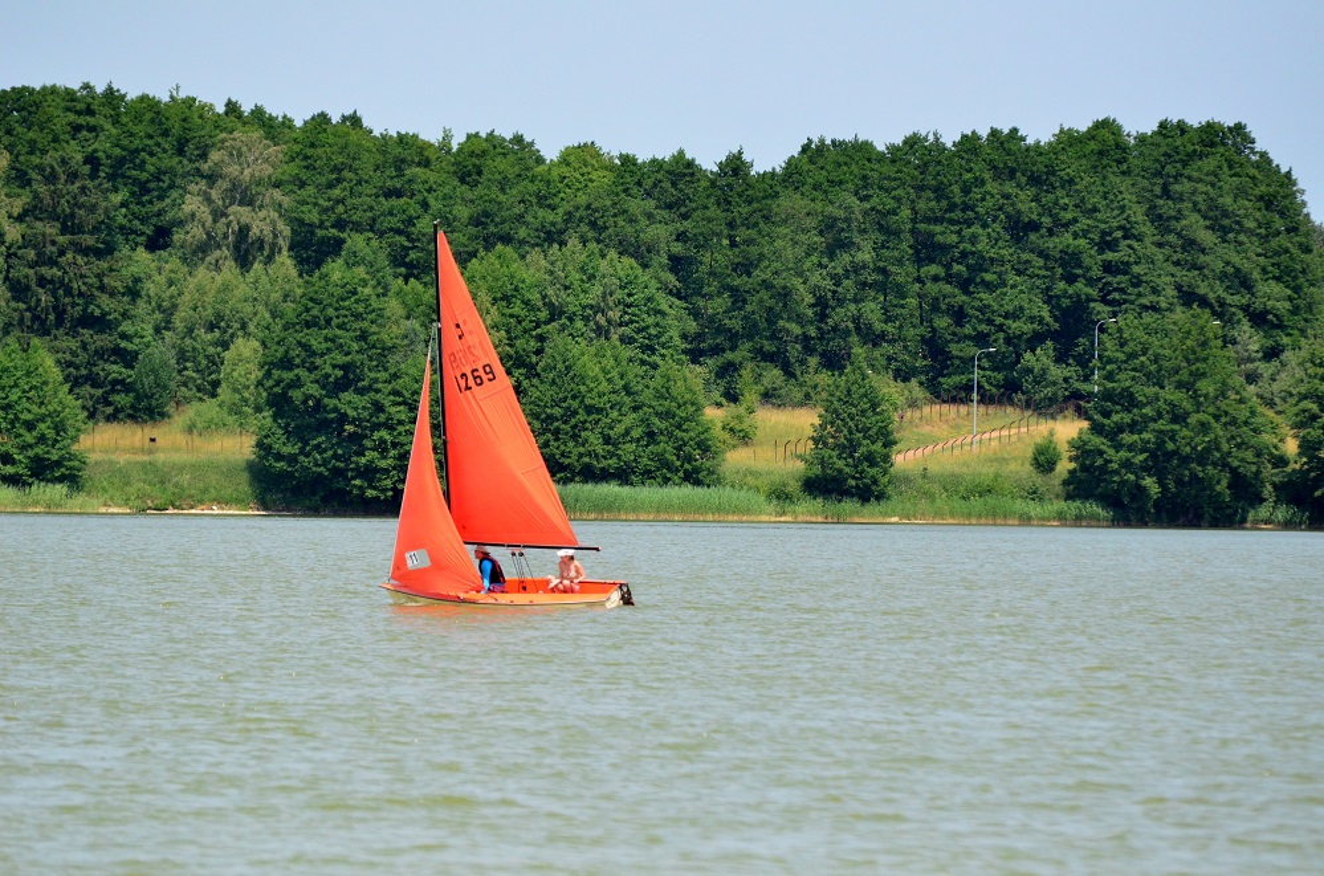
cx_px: 662
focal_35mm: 330
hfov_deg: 6.3
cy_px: 438
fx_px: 12108
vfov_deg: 4.1
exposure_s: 1/8000
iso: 1800
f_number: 5.3
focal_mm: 220
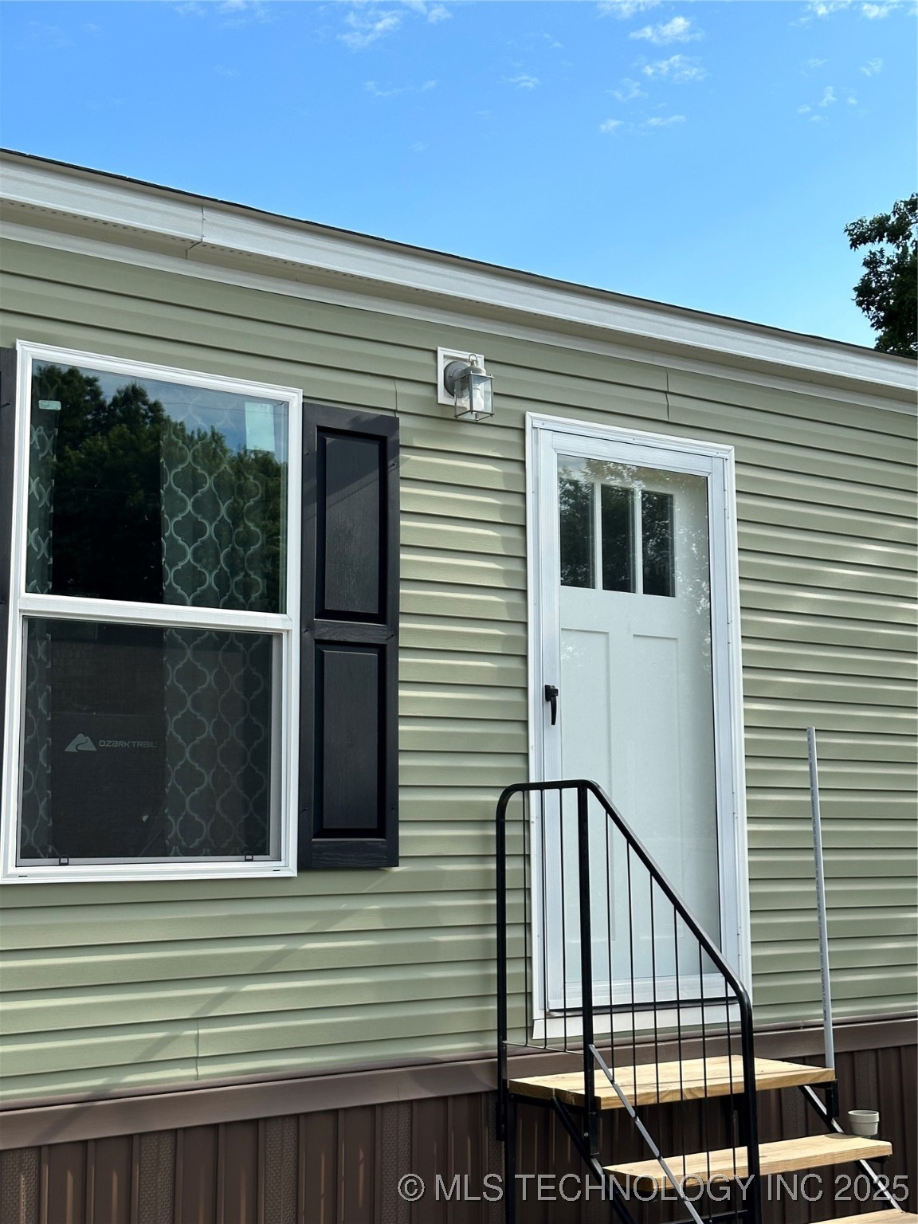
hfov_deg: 30.3
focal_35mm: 48
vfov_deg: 39.7
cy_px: 612
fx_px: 1697
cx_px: 459
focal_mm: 6.86
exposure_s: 1/2809
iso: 64
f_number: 1.78
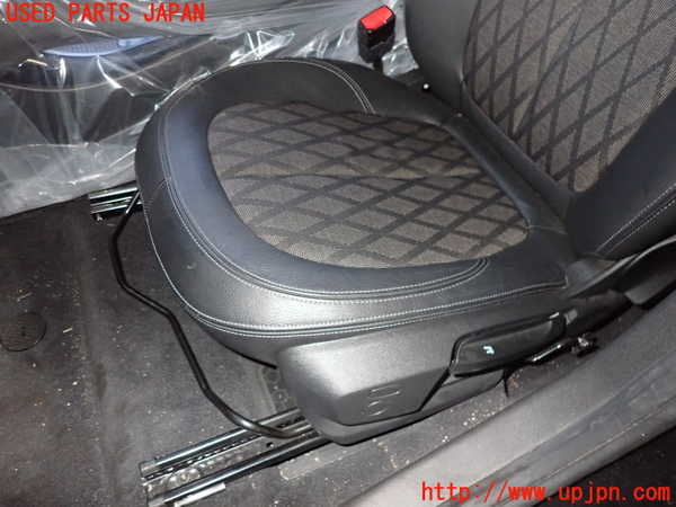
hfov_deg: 69.4
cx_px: 338
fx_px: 488
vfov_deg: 54.9
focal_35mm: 25
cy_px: 254
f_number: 2
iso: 800
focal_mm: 4.5
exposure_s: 1/30
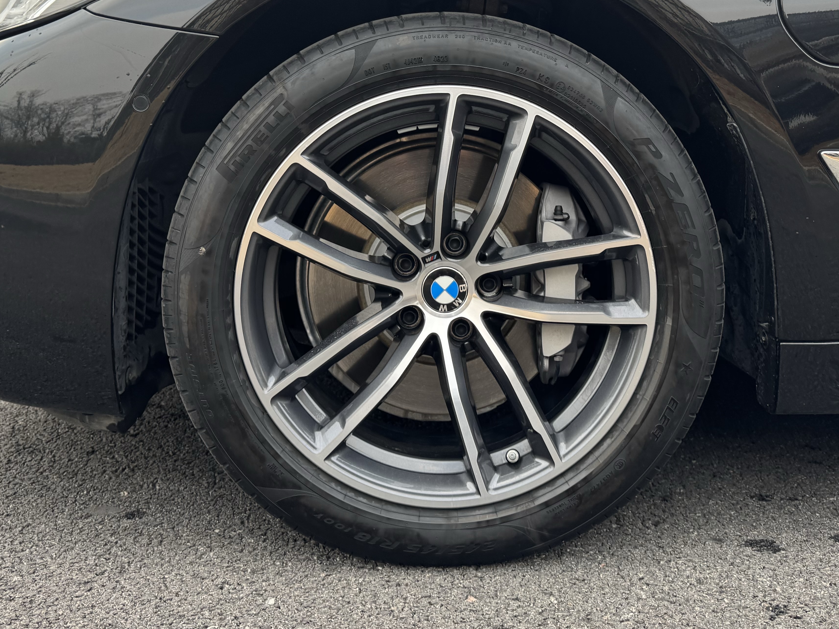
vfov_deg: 35.3
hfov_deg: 46.8
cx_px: 429
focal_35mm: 40
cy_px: 168
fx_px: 969
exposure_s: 1/169
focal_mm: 6.76
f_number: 1.78
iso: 64
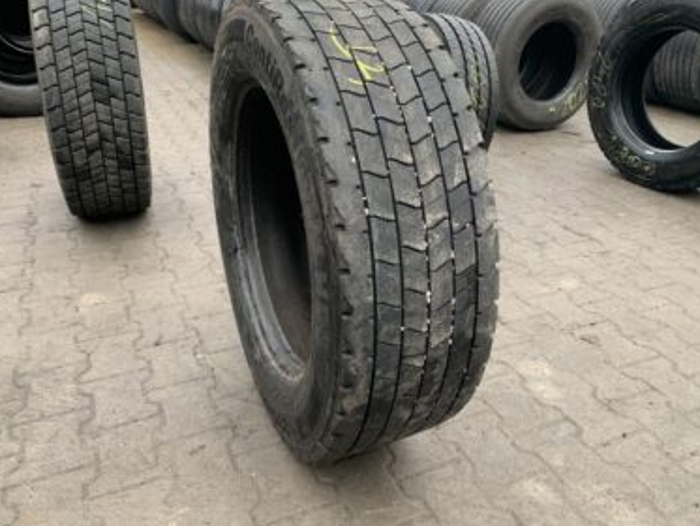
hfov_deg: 59.9
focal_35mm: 30
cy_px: 236
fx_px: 607
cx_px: 379
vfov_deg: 46.7
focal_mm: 4.25
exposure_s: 1/60
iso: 125
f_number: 1.8
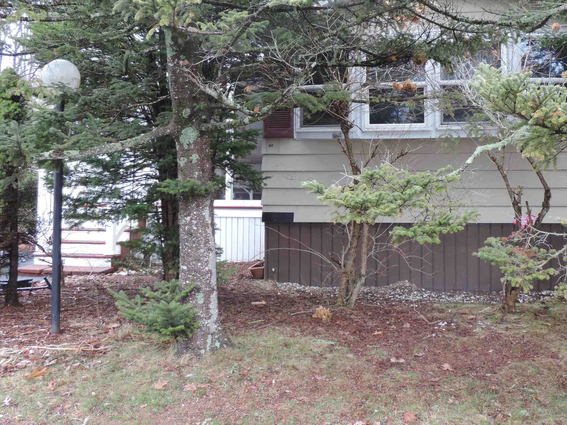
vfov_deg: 26.9
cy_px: 141
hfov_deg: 35.4
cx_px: 345
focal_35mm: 54
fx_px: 885
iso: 180
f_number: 3.3
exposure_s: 1/50
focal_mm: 7.1
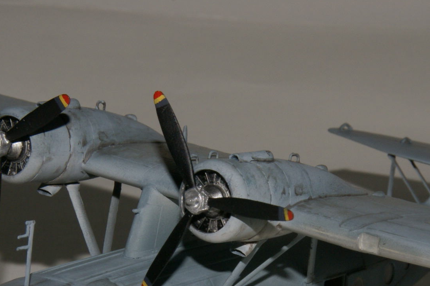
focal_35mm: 198
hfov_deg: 10.4
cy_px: 247
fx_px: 2363
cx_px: 231
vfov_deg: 6.9
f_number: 25
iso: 400
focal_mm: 75
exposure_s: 1/125
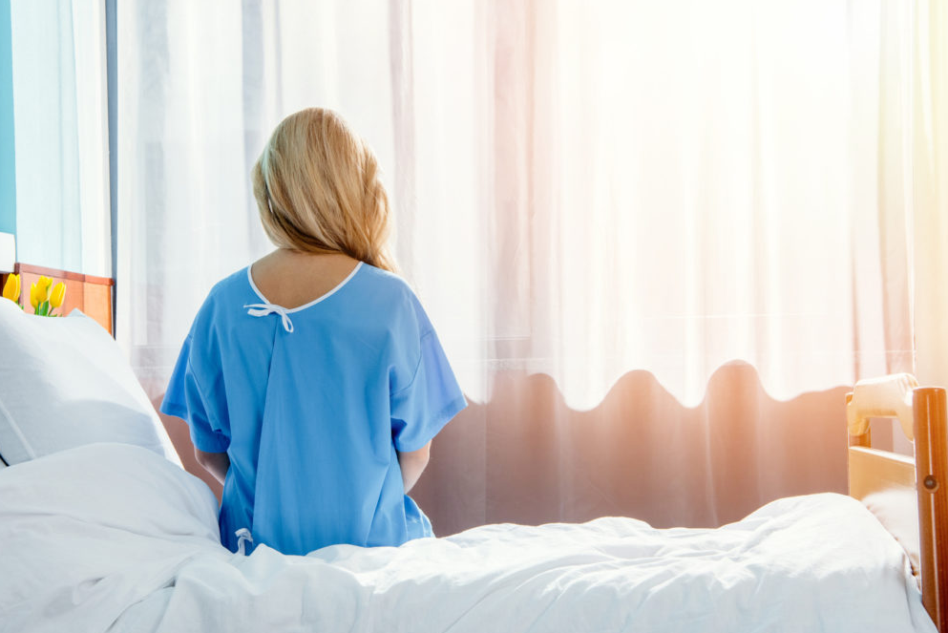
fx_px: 1739
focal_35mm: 66
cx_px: 477
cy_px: 317
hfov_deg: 30.5
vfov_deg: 20.6
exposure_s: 1/200
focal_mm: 56
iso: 320
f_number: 10
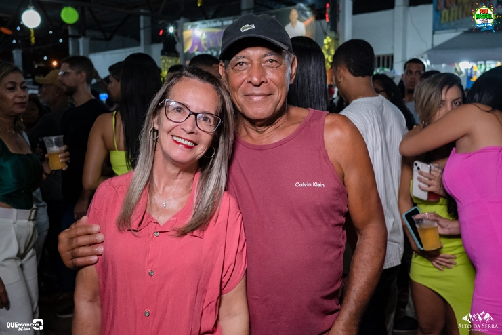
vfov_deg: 36.9
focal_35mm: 36
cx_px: 251
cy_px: 168
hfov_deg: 53.1
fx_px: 502
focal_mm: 24
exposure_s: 1/250
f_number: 3.2
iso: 2500
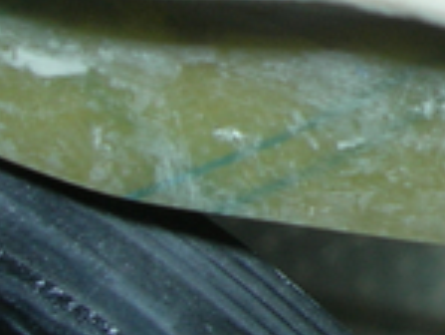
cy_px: -206
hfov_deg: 11.2
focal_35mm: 163
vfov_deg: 8.8
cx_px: 815
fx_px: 2097
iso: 64
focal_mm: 7.8
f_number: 4.8
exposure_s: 1/60.1
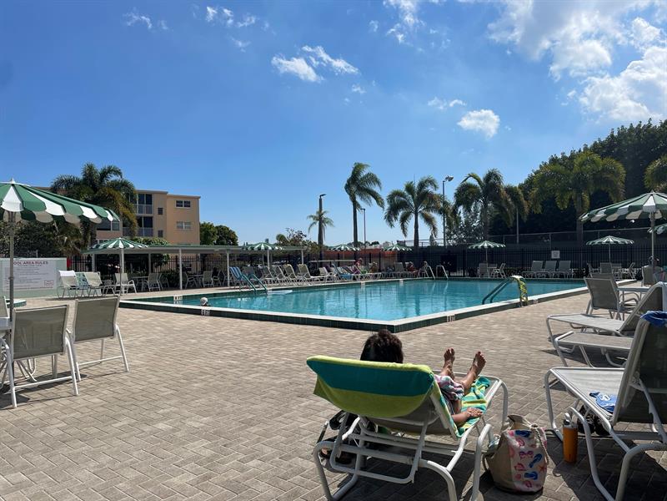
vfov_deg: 53.1
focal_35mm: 26
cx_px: 334
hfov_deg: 67.3
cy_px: 250
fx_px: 501
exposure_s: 1/7813
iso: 32
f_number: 1.6
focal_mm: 4.2
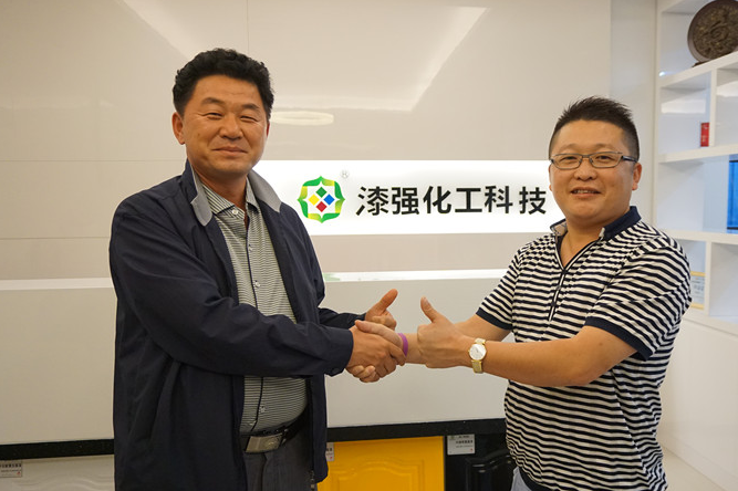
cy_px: 274
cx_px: 428
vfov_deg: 36.8
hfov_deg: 52.9
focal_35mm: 36
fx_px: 738
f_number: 4
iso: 1250
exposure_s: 1/160
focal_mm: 20
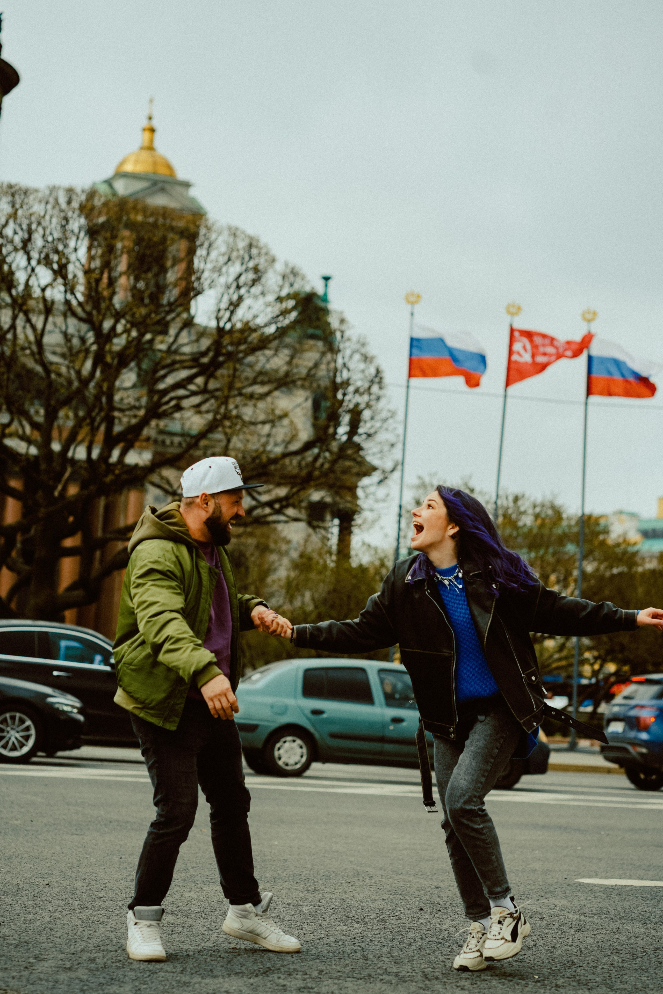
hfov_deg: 16.1
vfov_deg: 23.9
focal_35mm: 85
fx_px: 2348
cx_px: 332
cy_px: 497
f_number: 3.5
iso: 160
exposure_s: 1/1250
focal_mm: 85
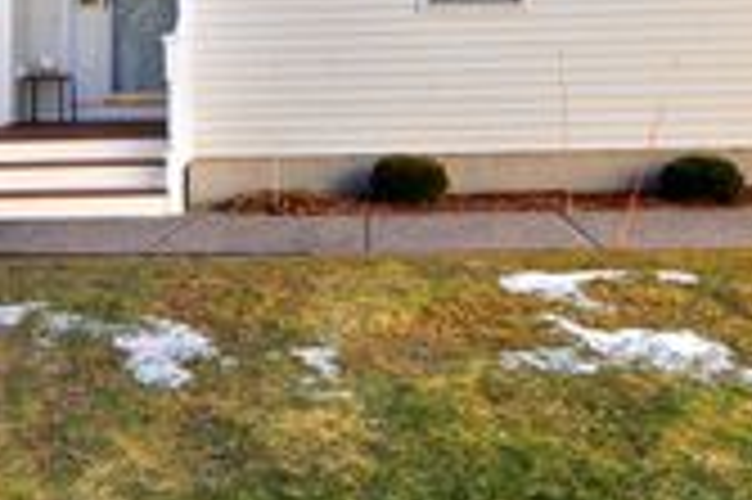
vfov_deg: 27.6
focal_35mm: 45
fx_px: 939
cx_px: 257
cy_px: -32
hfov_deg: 43.1
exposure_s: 1/160
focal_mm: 10
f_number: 8
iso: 400
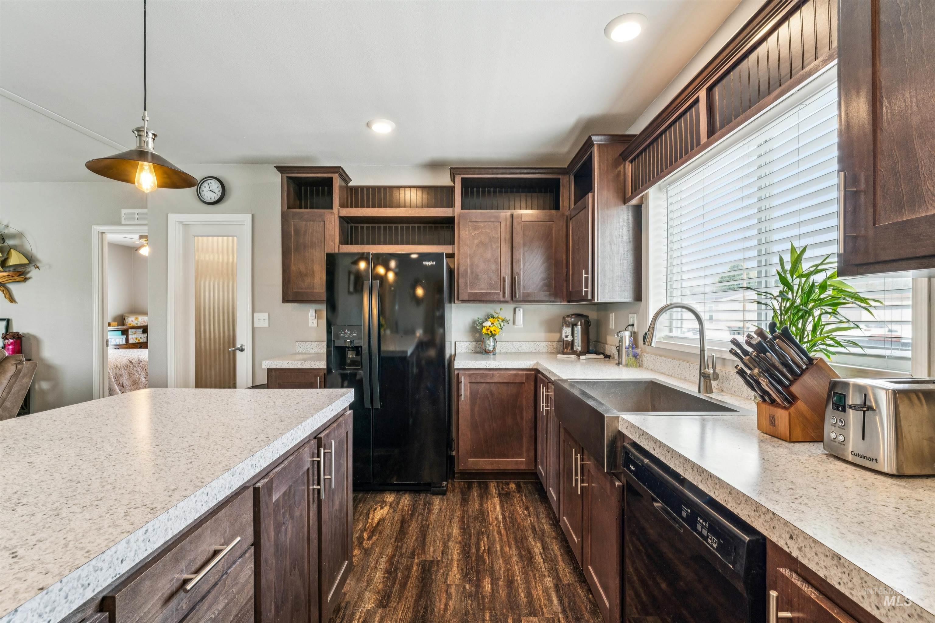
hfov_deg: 96.0
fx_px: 421
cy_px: 312
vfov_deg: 73.1
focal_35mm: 16
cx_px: 468
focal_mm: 16.2
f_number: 13
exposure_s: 1/6
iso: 400
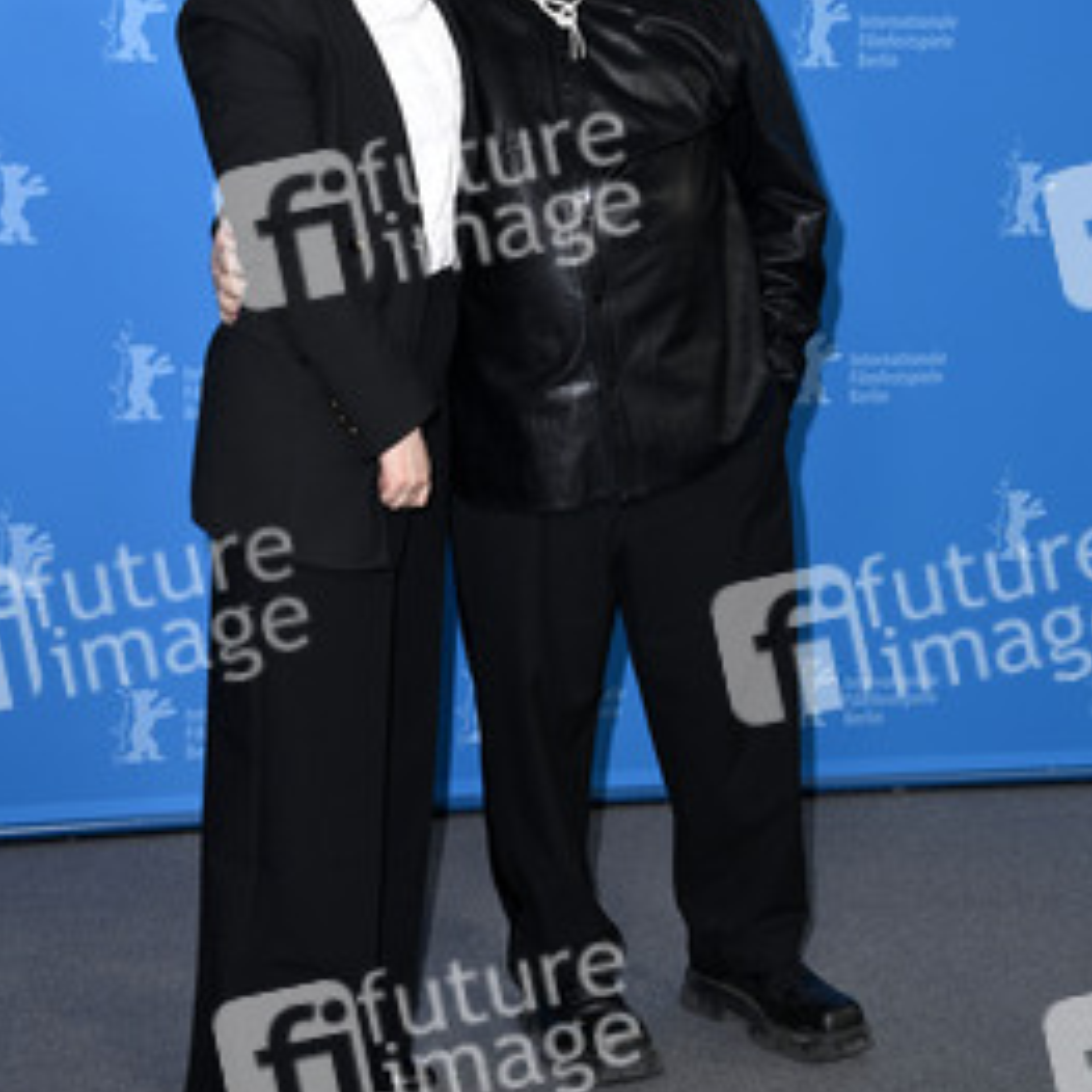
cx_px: 548
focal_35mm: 71
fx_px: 2534
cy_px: 419
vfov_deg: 24.3
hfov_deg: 24.3
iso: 1000
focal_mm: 55
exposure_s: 1/250
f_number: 5.6
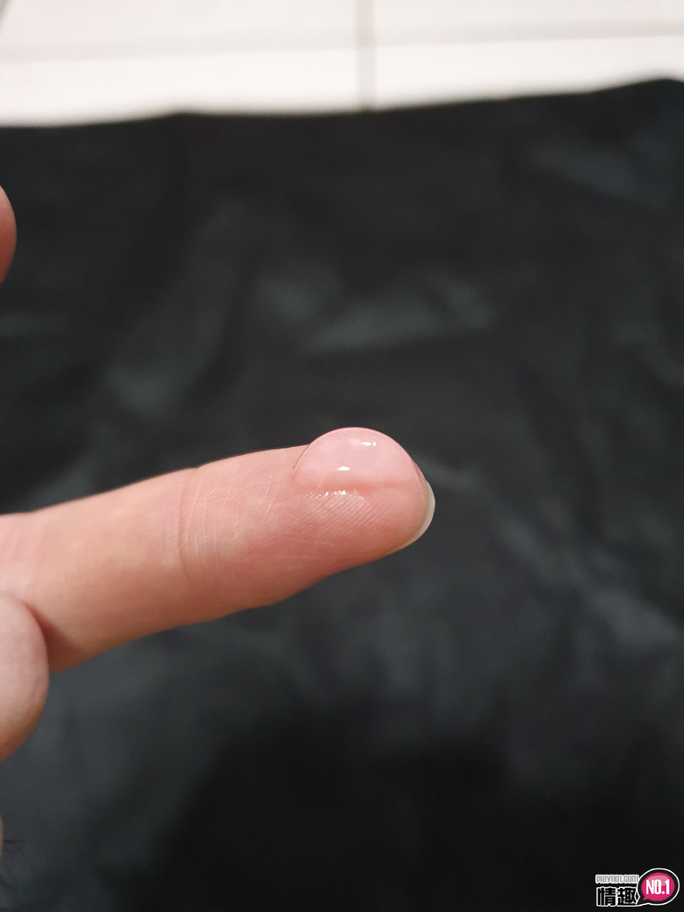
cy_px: 456
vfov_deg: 67.3
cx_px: 342
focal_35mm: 26
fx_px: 685
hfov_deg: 53.1
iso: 500
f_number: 1.5
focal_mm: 4.32
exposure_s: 1/11
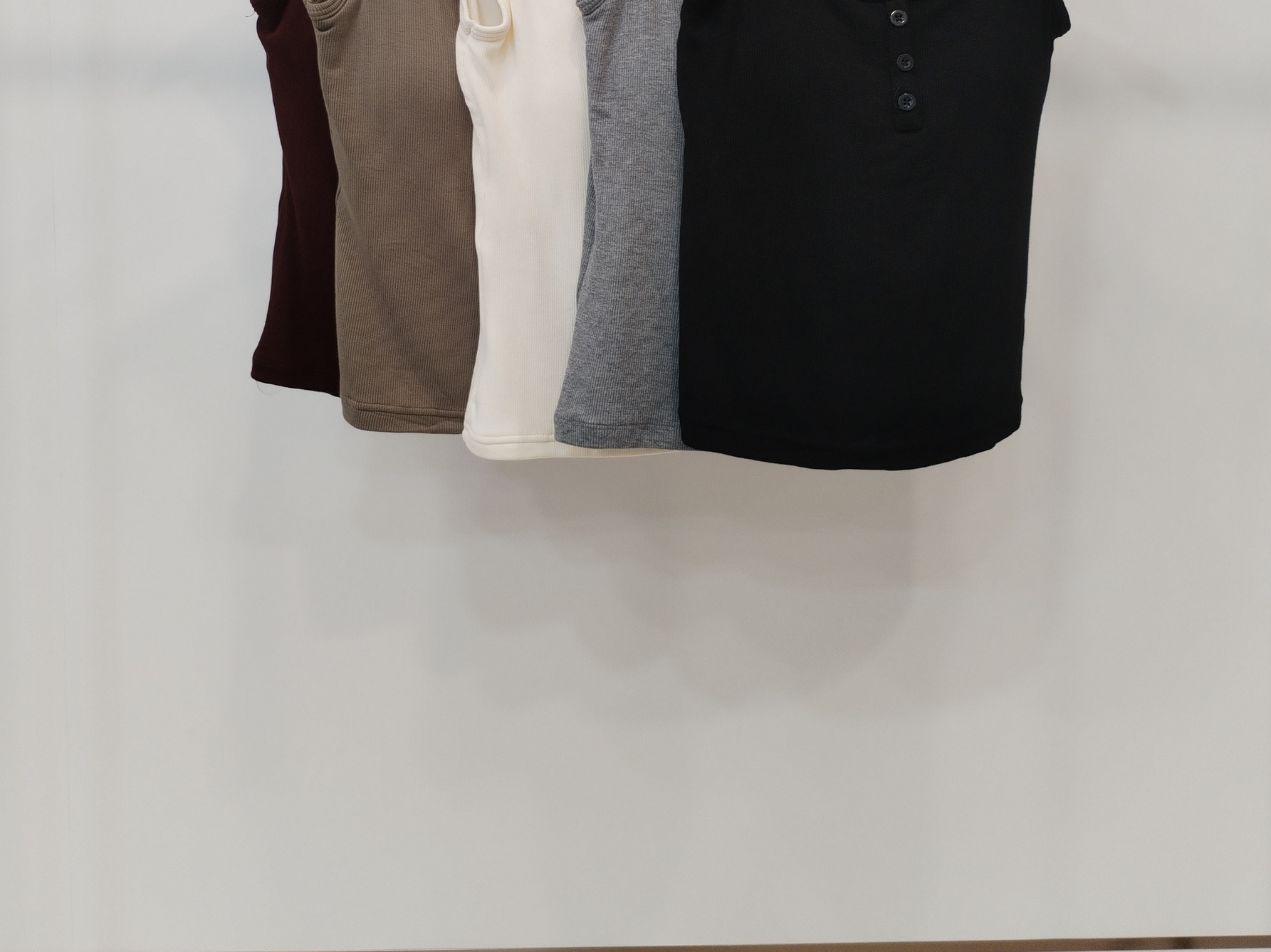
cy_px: 234
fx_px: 1432
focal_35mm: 39
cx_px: 637
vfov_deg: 35.9
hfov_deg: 47.9
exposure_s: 1/60
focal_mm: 4.75
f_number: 1.8
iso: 330
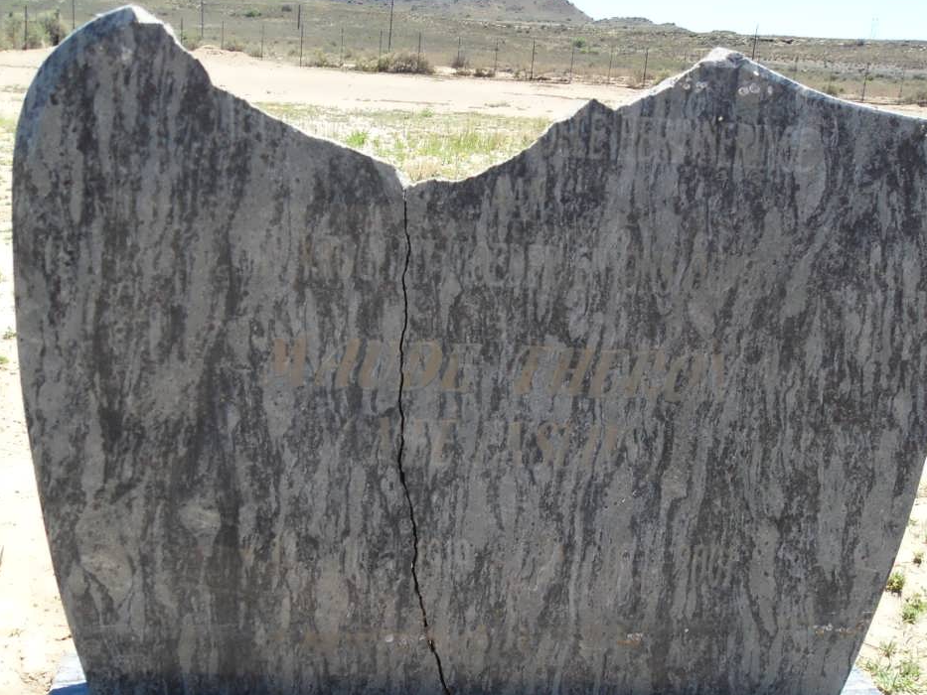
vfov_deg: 32.1
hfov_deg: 42.1
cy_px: 420
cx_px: 482
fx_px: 1205
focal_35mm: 45
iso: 80
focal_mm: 6.3
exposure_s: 1/90
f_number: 8.2
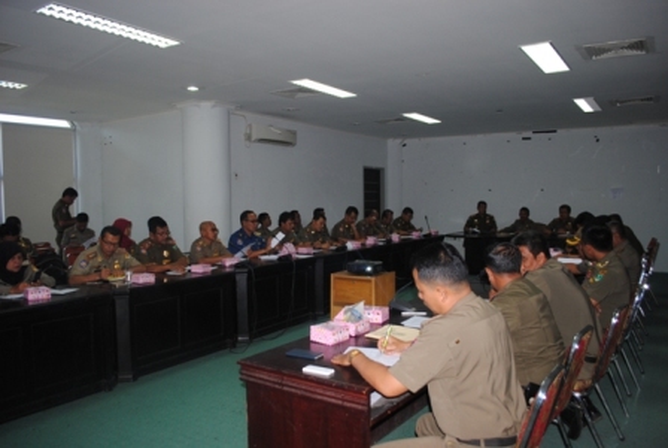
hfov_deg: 67.3
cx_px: 334
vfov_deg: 48.1
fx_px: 502
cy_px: 224
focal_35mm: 27
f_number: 3.5
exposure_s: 1/60
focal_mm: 18
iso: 200
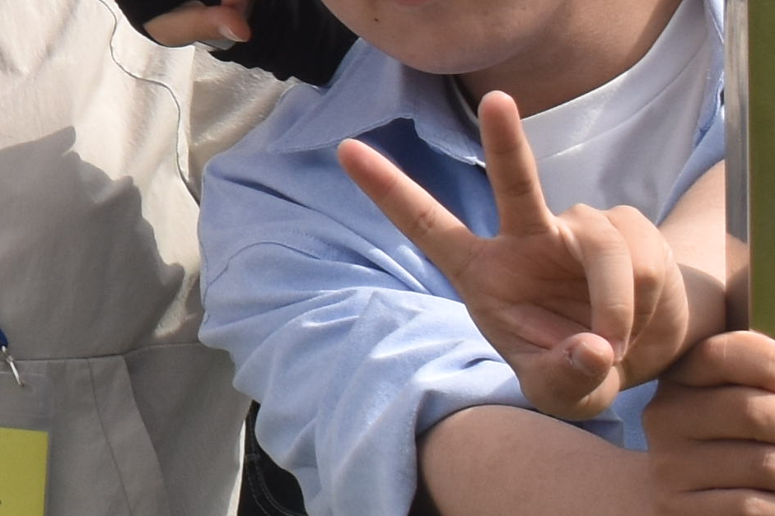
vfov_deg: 5.3
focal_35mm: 258
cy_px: -258
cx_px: -1379
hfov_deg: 7.3
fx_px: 5557
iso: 200
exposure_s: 1/320
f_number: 9
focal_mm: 27
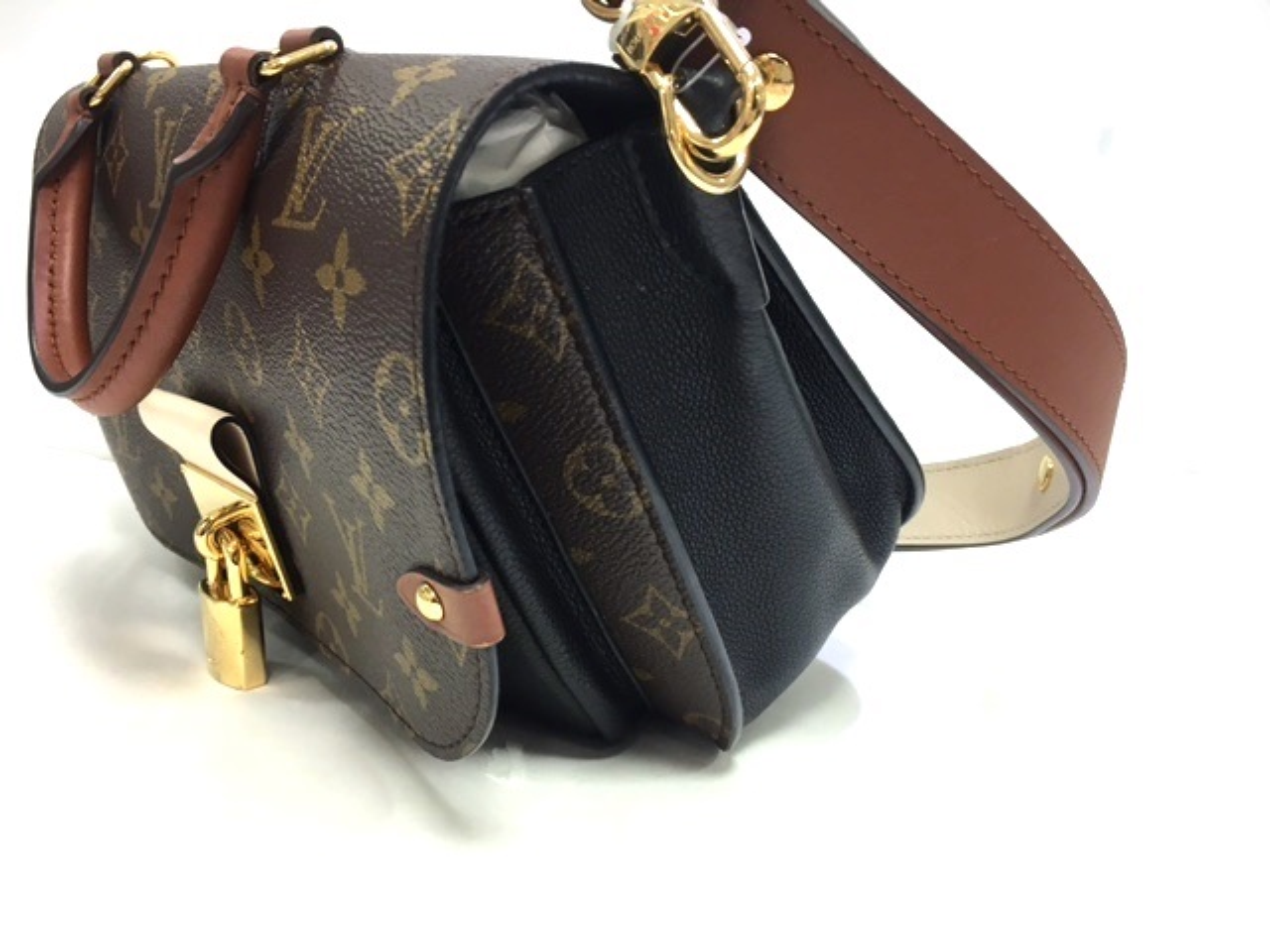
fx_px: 1064
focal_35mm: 29
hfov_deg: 61.7
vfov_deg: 48.2
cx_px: 635
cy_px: 476
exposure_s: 1/30
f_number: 2.2
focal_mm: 4.15
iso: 25
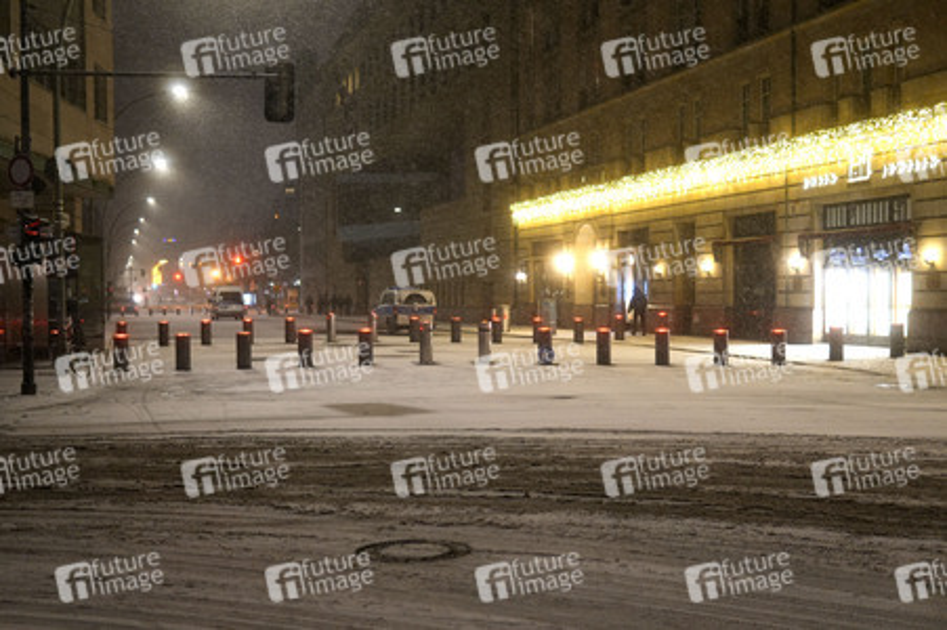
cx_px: 474
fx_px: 1183
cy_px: 315
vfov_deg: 29.8
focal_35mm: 45
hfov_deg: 43.6
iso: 640
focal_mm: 30
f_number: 1.4
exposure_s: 1/100
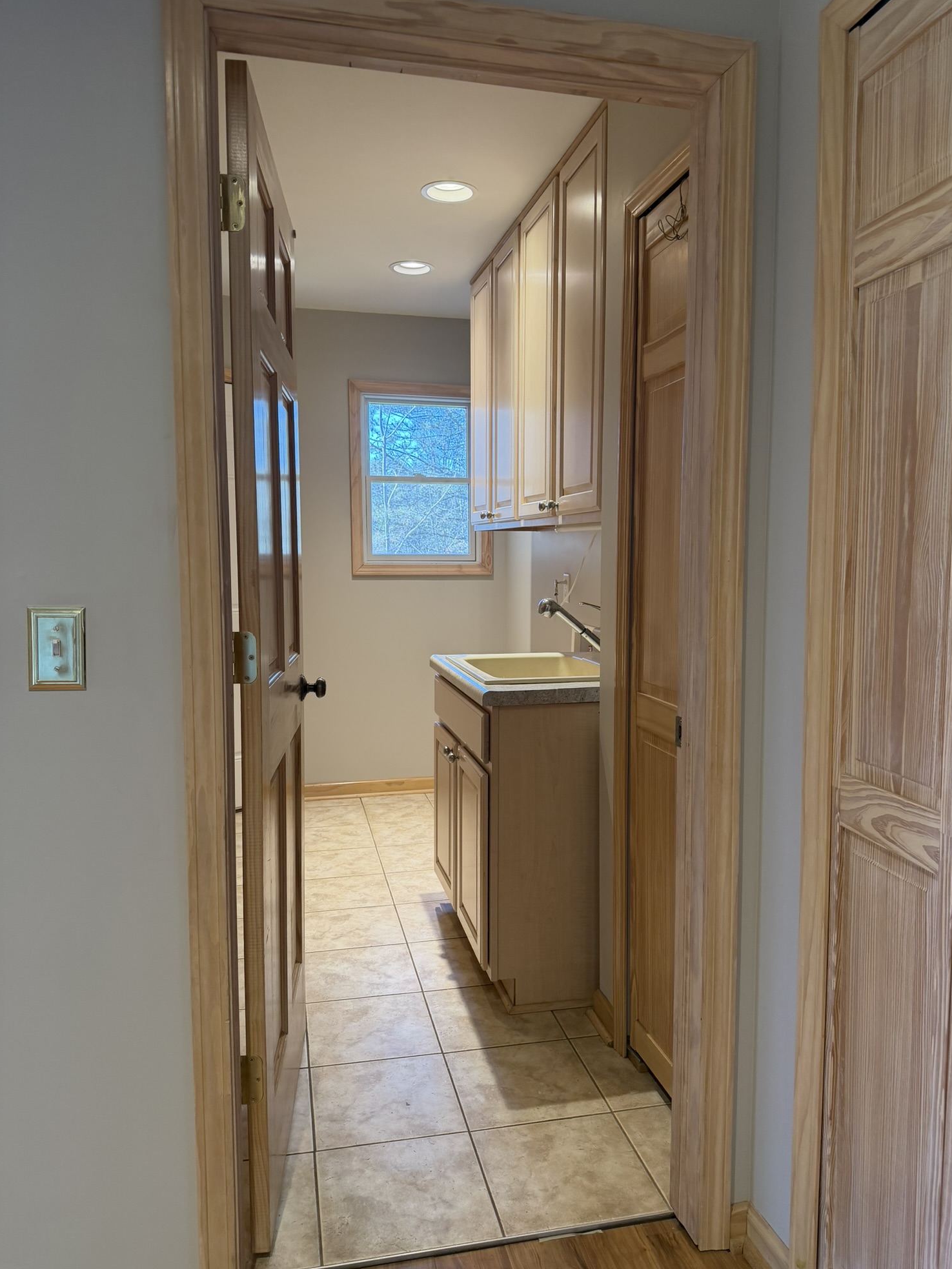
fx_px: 917
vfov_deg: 69.4
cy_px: 629
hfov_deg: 54.9
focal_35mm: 25
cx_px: 494
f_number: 1.78
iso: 200
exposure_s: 1/120
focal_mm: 6.76
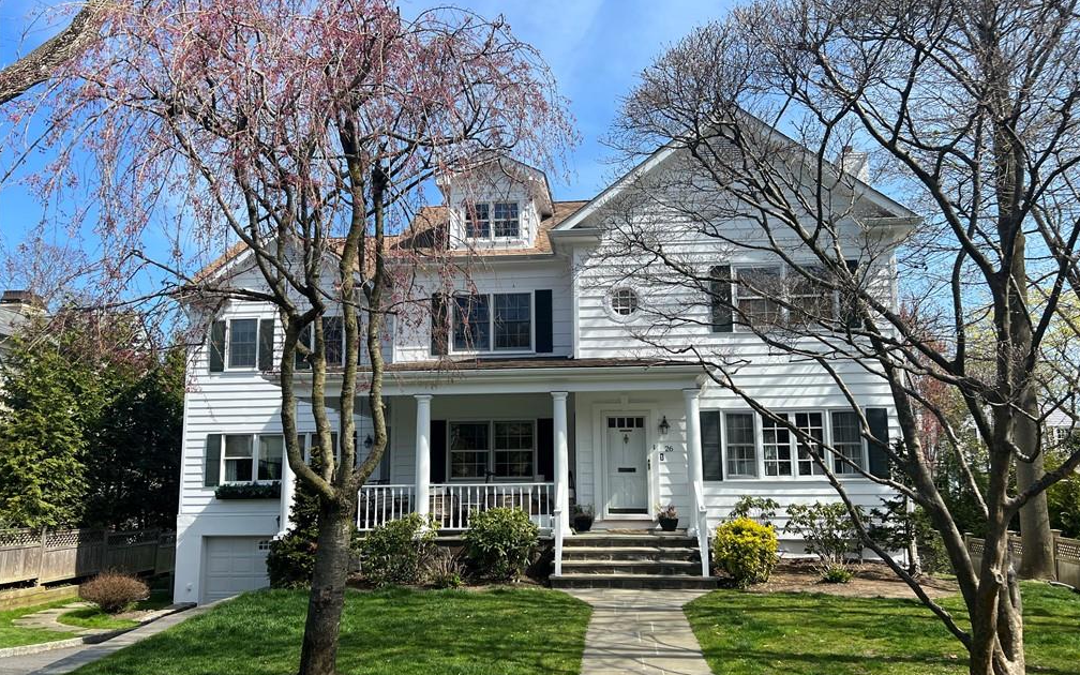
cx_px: 545
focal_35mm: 28
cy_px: 358
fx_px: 824
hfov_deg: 66.5
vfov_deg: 44.5
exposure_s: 1/2695
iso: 50
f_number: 1.5
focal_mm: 5.7
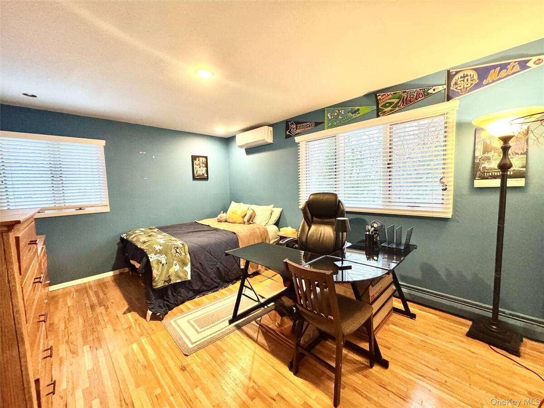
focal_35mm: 14
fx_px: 220
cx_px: 272
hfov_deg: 102.1
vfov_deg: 85.7
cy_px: 204
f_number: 2.2
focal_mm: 2.22
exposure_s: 1/60
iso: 800
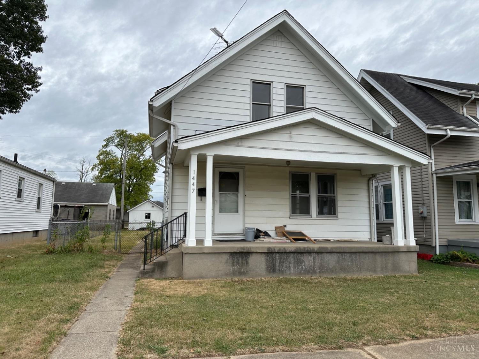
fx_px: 332
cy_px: 180
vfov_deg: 56.8
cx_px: 240
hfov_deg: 71.6
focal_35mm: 24
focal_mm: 6.86
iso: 80
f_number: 1.78
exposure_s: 1/1029
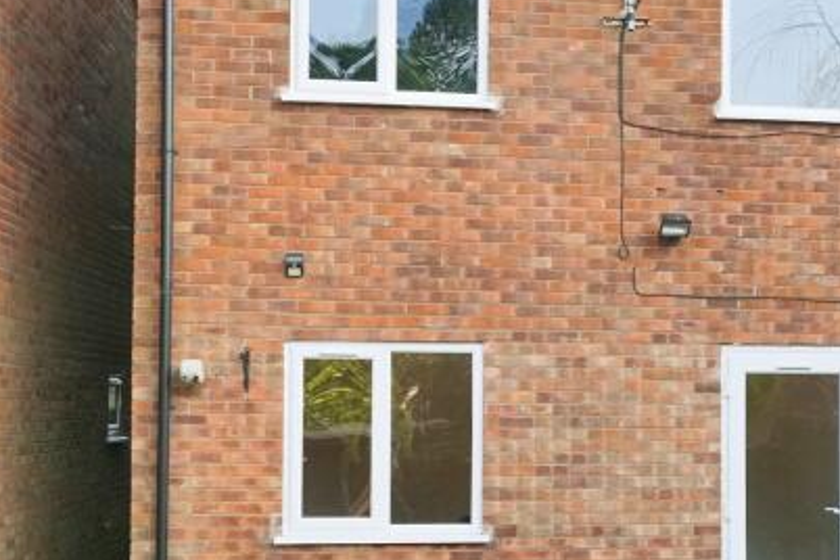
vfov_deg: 24.1
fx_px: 1307
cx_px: 616
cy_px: 346
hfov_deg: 35.0
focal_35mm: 56
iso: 2000
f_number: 9
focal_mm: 22
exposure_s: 1/800
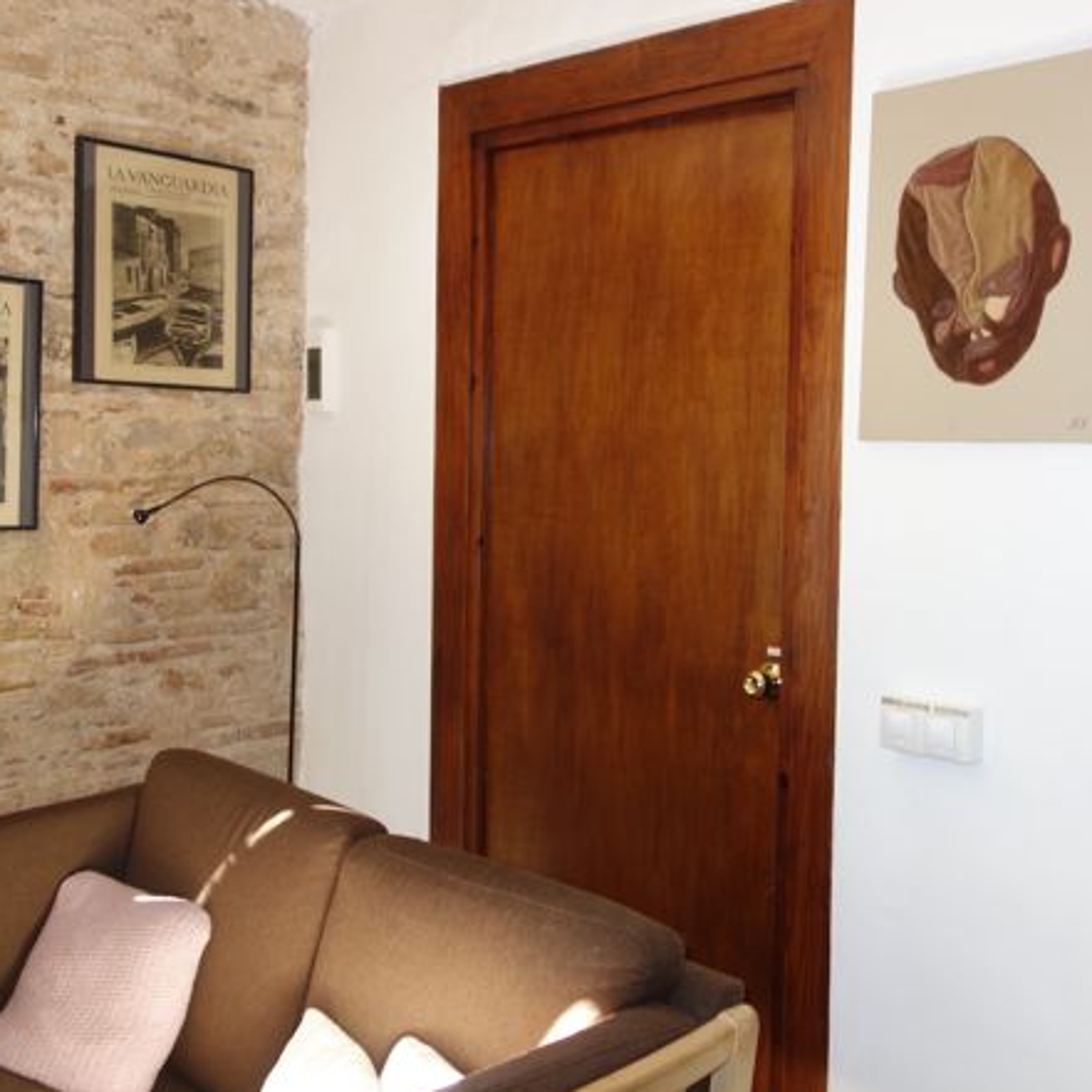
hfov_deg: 43.7
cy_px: 518
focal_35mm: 38
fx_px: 1356
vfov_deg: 43.8
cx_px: 628
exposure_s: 1/50
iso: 125
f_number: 1.8
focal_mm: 10.4
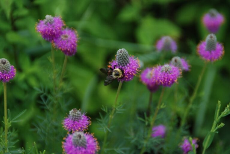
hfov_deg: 14.8
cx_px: 115
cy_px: 77
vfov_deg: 10.0
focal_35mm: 138
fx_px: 883
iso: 400
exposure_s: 1/320
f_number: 6
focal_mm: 92
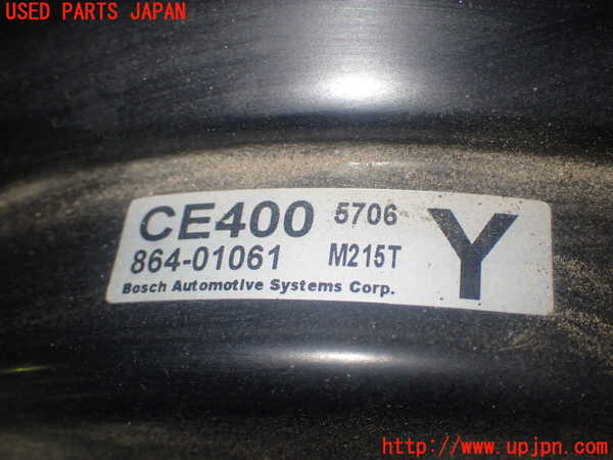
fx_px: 885
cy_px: 230
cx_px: 306
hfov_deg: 38.2
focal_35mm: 50
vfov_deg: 29.1
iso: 400
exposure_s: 1/50
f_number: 3.2
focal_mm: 9.01
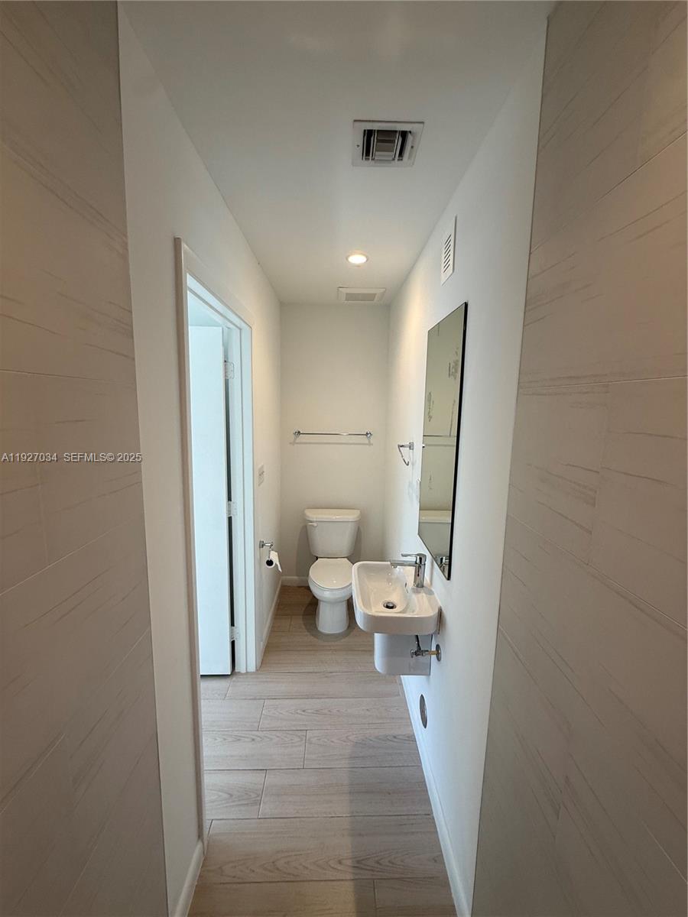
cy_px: 458
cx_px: 344
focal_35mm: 14
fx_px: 371
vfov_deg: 102.1
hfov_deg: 85.7
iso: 100
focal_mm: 2.22
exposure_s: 1/120
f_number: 2.2
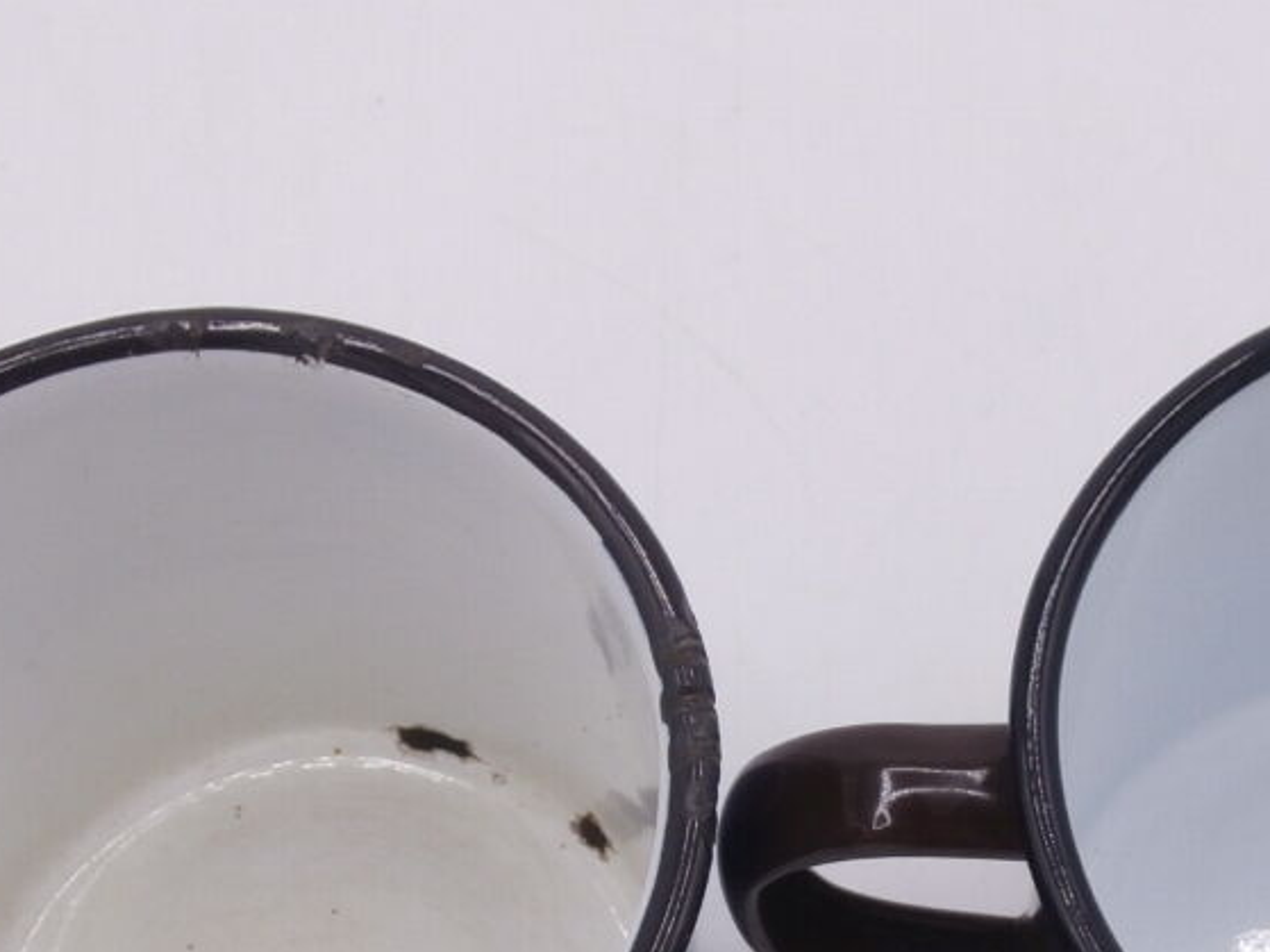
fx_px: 3191
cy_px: 793
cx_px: 768
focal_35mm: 87
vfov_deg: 16.8
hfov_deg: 22.5
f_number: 3.9
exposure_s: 1/320
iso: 100
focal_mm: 6.67
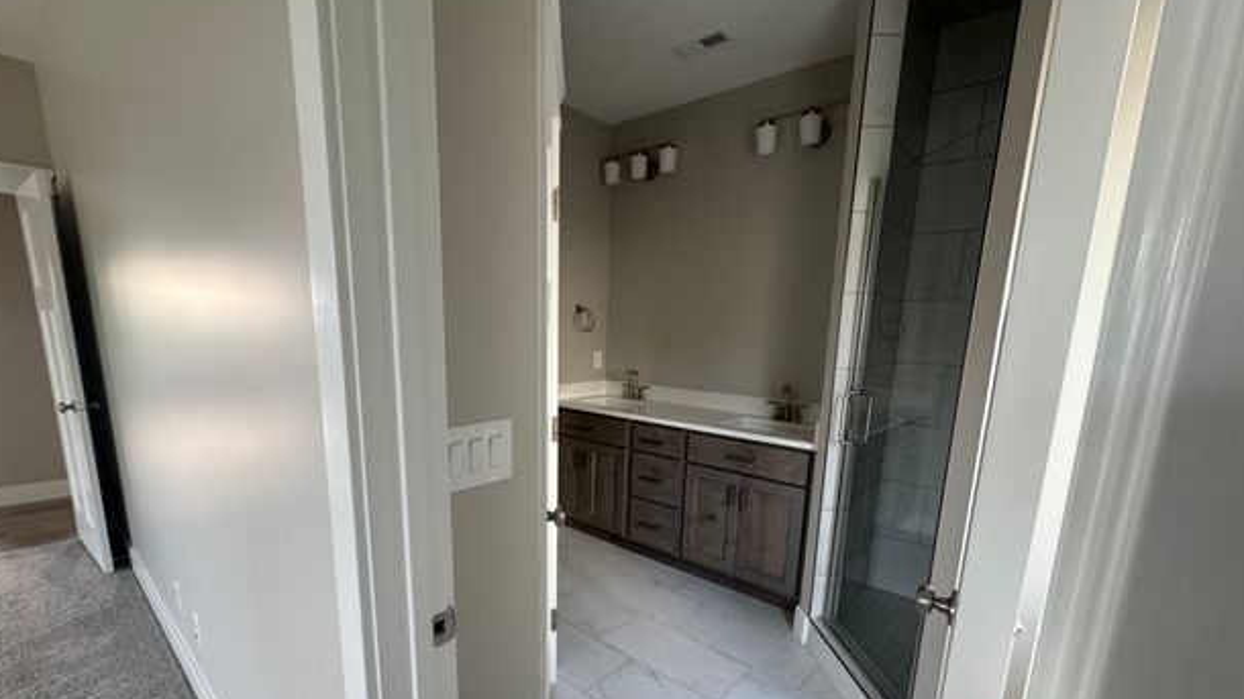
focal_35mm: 16
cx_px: 606
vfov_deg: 66.2
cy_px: 430
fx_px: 528
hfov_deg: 99.4
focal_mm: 2.22
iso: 320
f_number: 2.2
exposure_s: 1/120
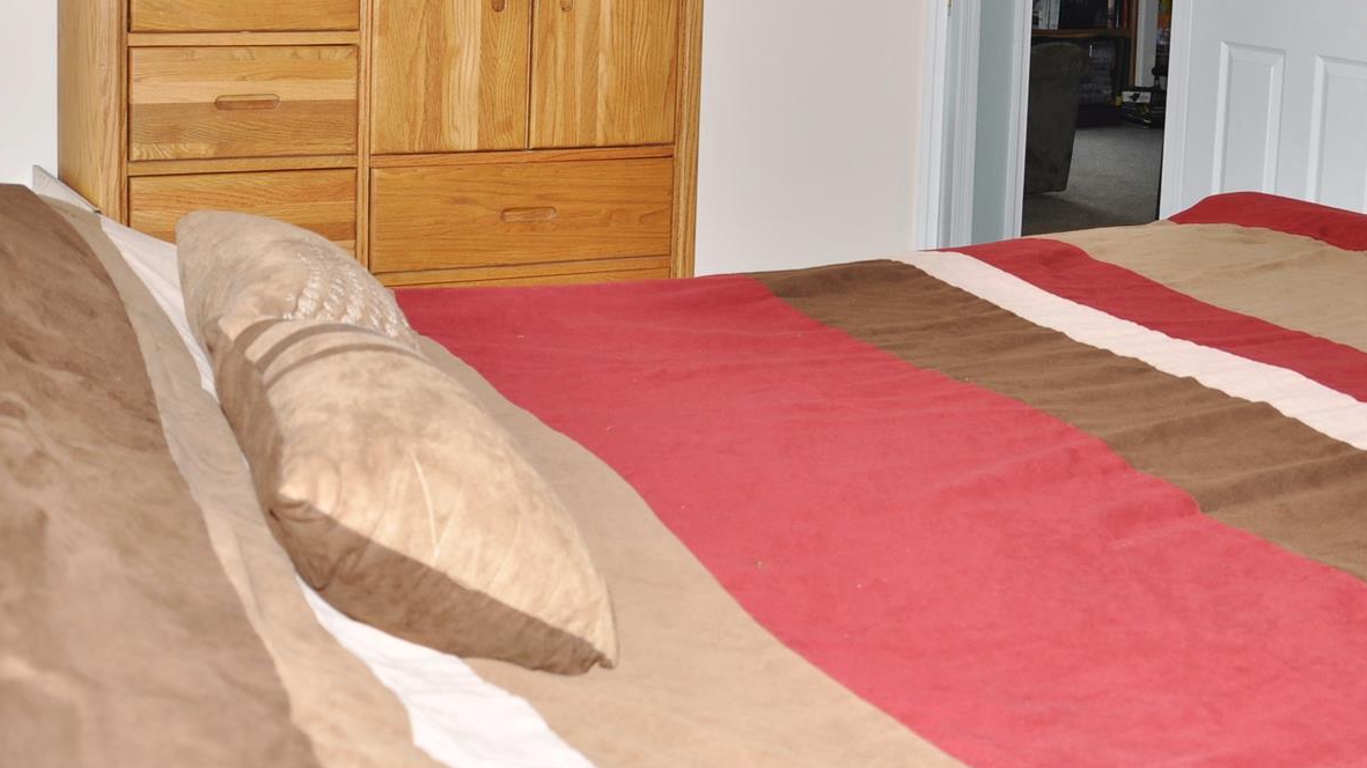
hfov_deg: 41.9
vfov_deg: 23.8
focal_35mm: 49
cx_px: 810
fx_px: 1776
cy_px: 84
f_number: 5.6
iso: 200
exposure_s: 1/60
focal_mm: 18
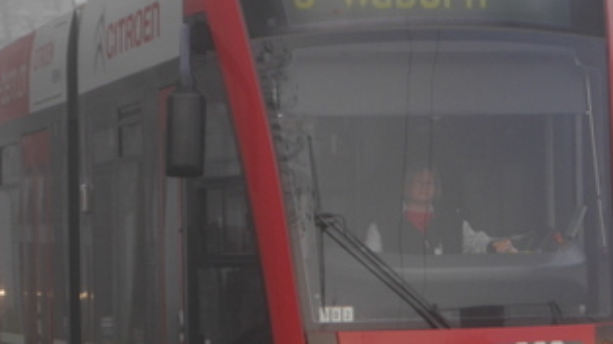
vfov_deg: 5.2
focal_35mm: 235
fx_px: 3819
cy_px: 128
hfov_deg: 9.1
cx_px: 539
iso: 160
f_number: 5.6
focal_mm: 34
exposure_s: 1/100
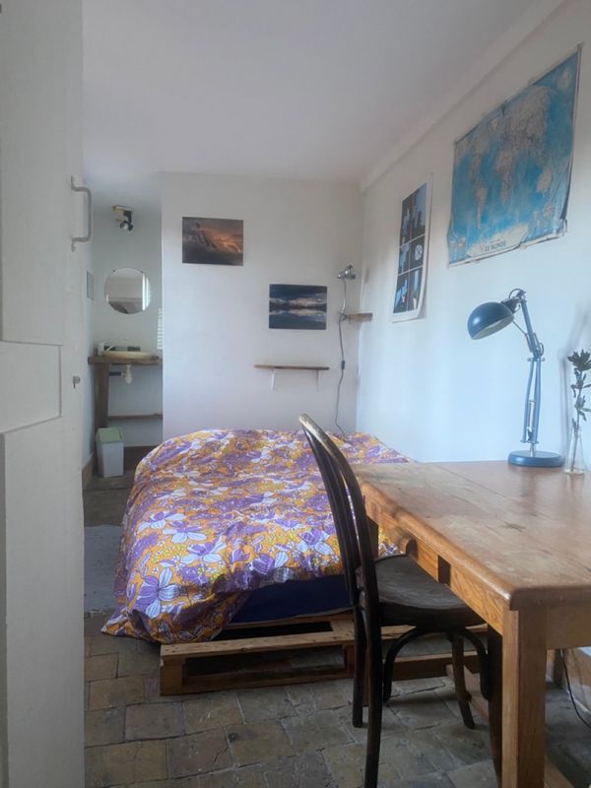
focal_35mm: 26
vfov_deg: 67.3
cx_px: 296
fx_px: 592
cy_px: 394
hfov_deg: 53.1
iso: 200
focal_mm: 4.25
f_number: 1.8
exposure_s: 1/60
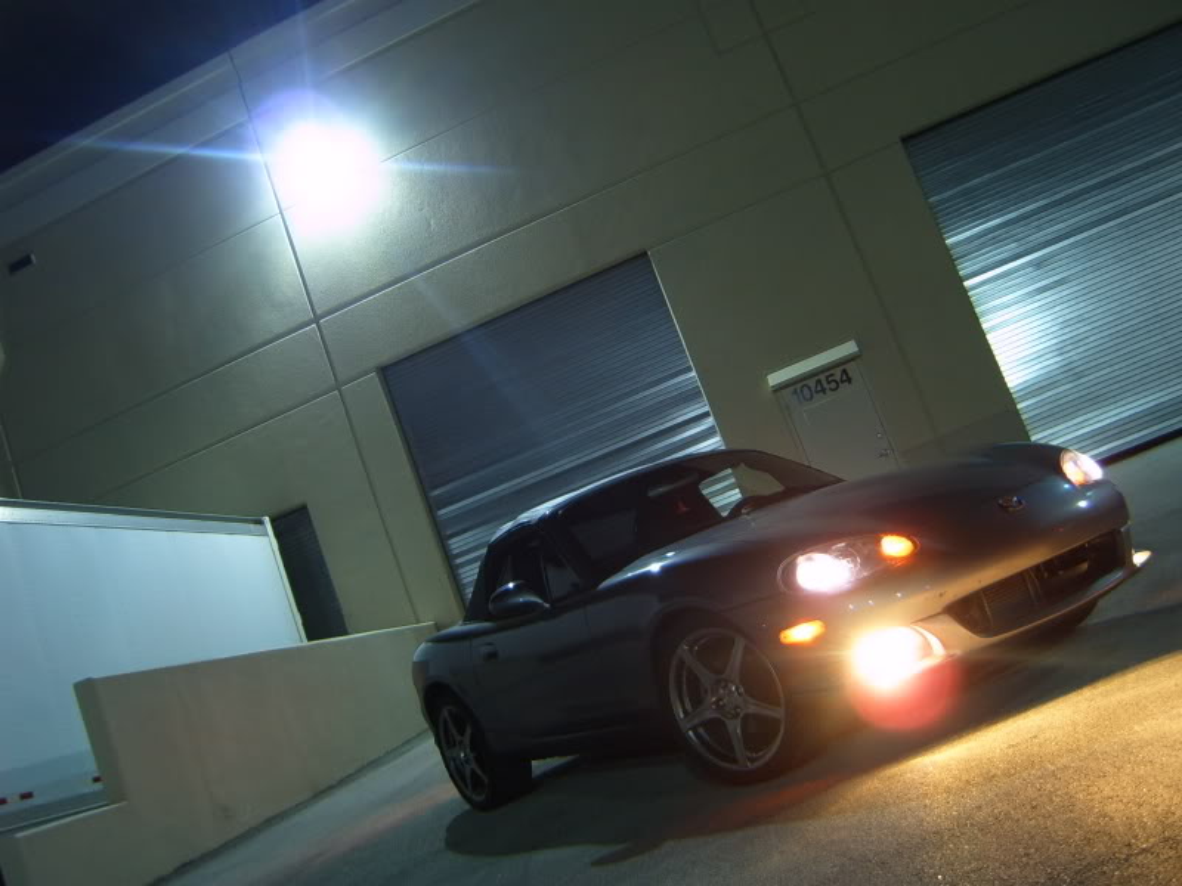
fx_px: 1263
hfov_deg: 50.1
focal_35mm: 37
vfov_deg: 38.7
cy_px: 443
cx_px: 591
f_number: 2.9
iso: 50
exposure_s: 1
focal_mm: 6.2
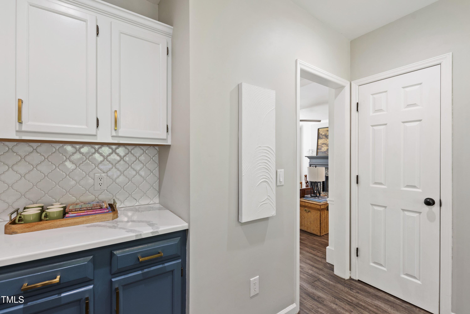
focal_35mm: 15
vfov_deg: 77.3
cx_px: 235
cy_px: 157
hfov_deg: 100.4
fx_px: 196
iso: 100
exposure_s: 1/2.5
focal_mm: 10
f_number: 8
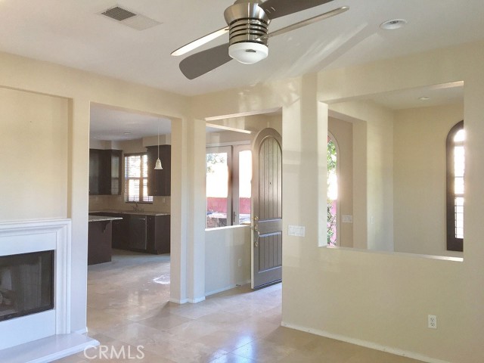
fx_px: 405
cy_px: 182
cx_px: 242
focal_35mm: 29
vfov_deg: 48.2
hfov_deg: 61.7
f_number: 2.2
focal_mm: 4.15
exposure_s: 1/30
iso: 64
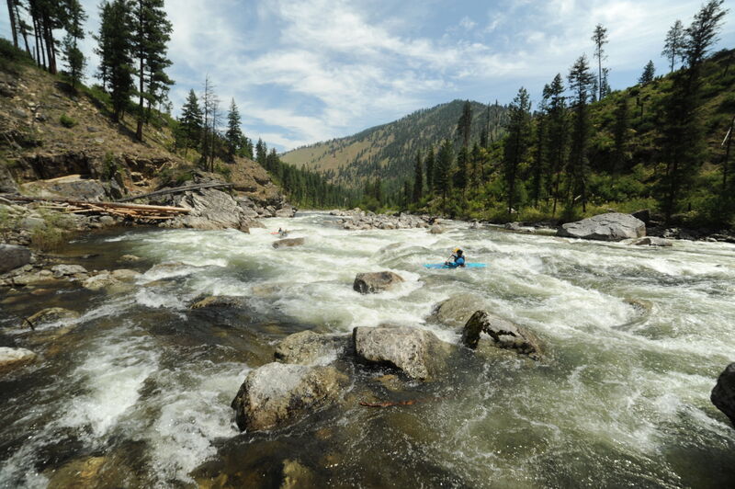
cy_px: 244
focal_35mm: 14
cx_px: 368
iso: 200
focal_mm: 14
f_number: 7.1
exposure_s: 1/800
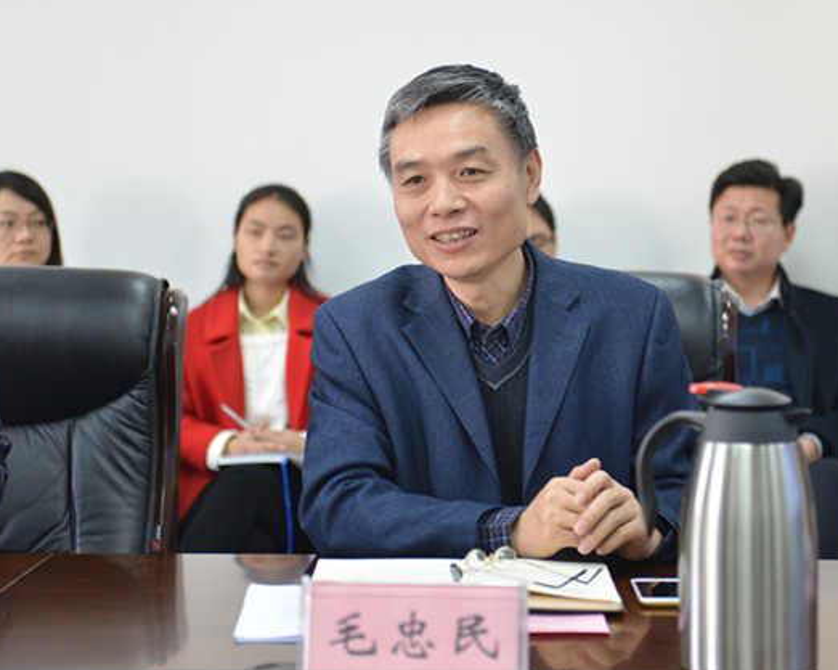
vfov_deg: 21.5
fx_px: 1760
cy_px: 336
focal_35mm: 71
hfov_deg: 26.7
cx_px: 498
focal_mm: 62
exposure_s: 1/125
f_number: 2.8
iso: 900
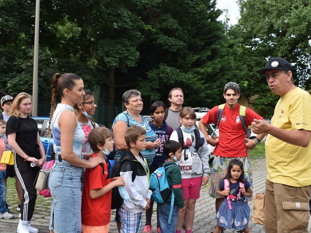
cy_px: 116
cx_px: 150
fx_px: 373
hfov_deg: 45.2
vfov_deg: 34.7
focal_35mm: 42
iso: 320
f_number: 8
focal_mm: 25
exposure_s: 1/250
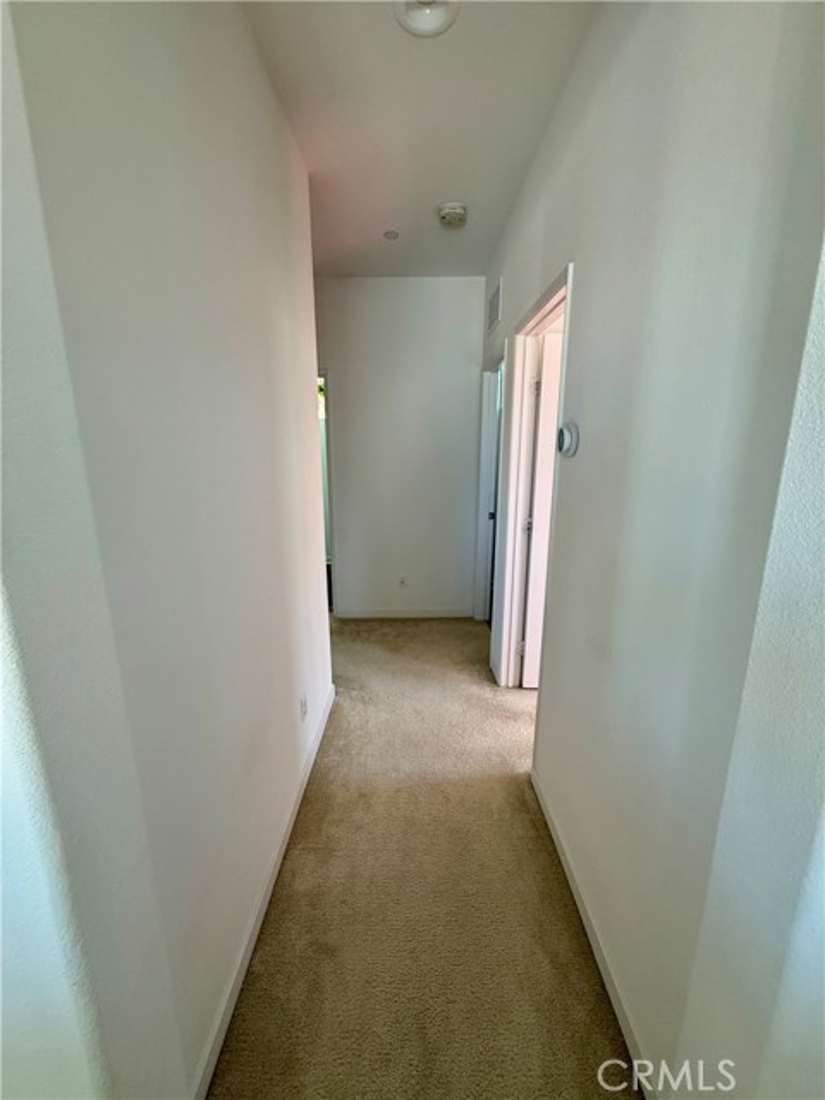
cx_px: 412
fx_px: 445
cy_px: 550
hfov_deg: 85.7
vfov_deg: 102.1
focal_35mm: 14
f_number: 2.2
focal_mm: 2.22
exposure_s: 1/99
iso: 160
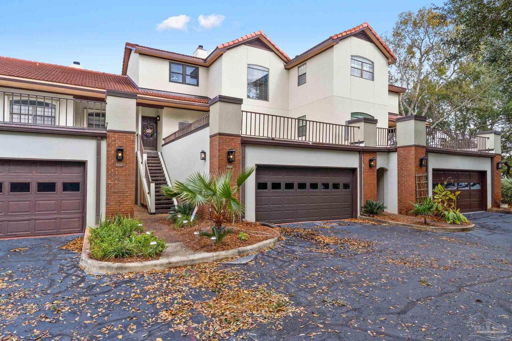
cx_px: 256
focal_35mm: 21
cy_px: 170
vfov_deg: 60.2
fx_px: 294
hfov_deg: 82.0
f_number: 8
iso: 200
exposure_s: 1/60
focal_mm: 13.8
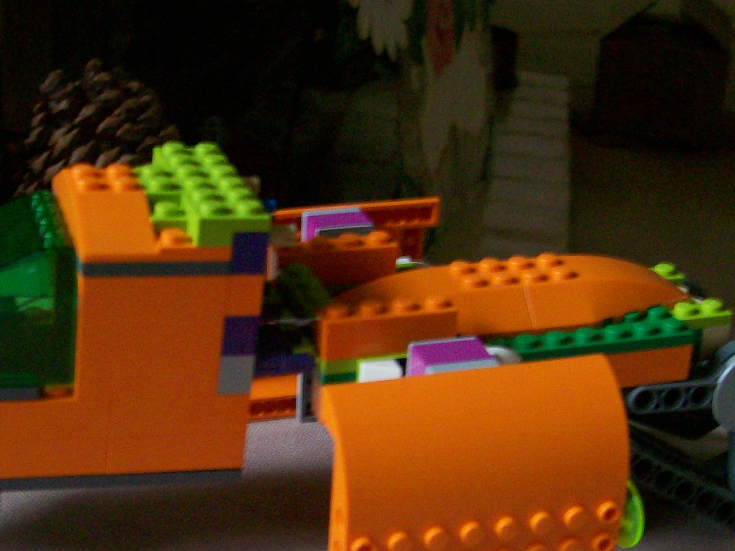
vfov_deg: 23.0
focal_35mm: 63
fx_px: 1337
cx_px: 208
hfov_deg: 30.4
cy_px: 408
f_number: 2.7
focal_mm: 6
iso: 160
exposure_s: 1/8
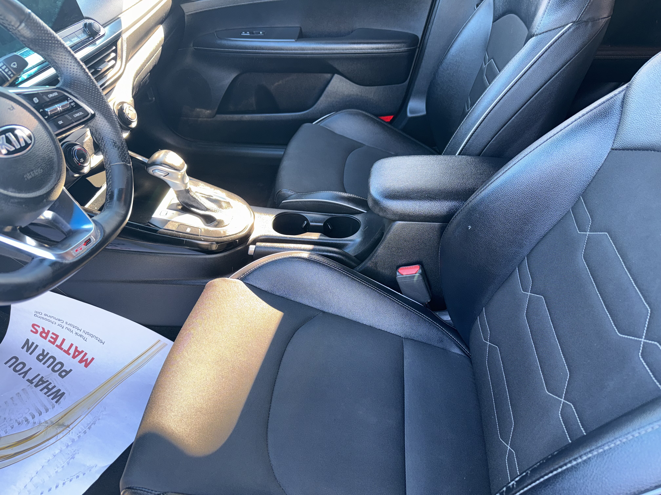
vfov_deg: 56.8
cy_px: 248
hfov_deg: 71.6
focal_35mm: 24
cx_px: 330
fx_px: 458
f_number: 1.78
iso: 64
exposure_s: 1/31
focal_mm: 6.76
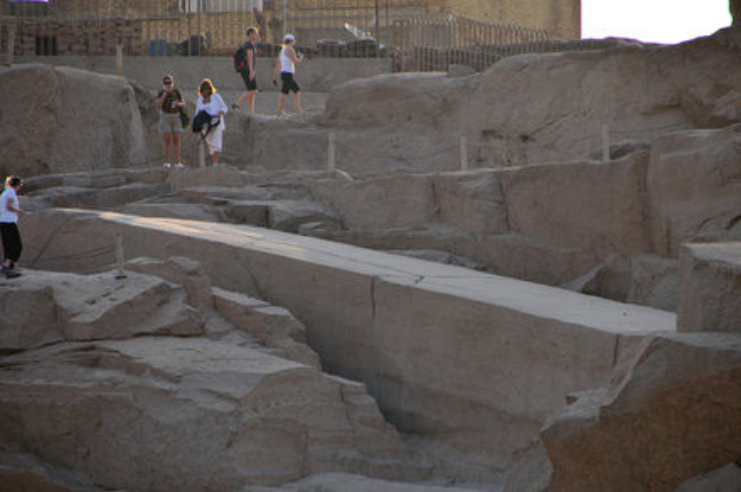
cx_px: 370
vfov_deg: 3.4
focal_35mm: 405
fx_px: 8324
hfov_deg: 5.1
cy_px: 246
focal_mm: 270
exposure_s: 1/320
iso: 200
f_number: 9
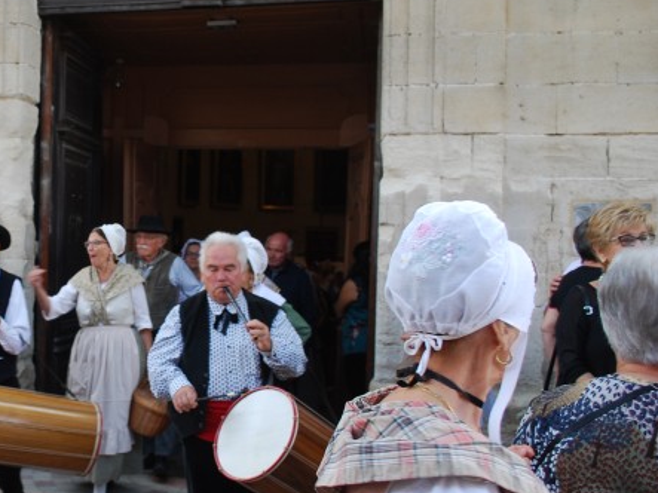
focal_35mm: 47
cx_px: 80
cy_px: 258
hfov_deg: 38.0
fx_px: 893
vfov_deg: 30.9
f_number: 4.5
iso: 200
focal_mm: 18
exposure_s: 1/80
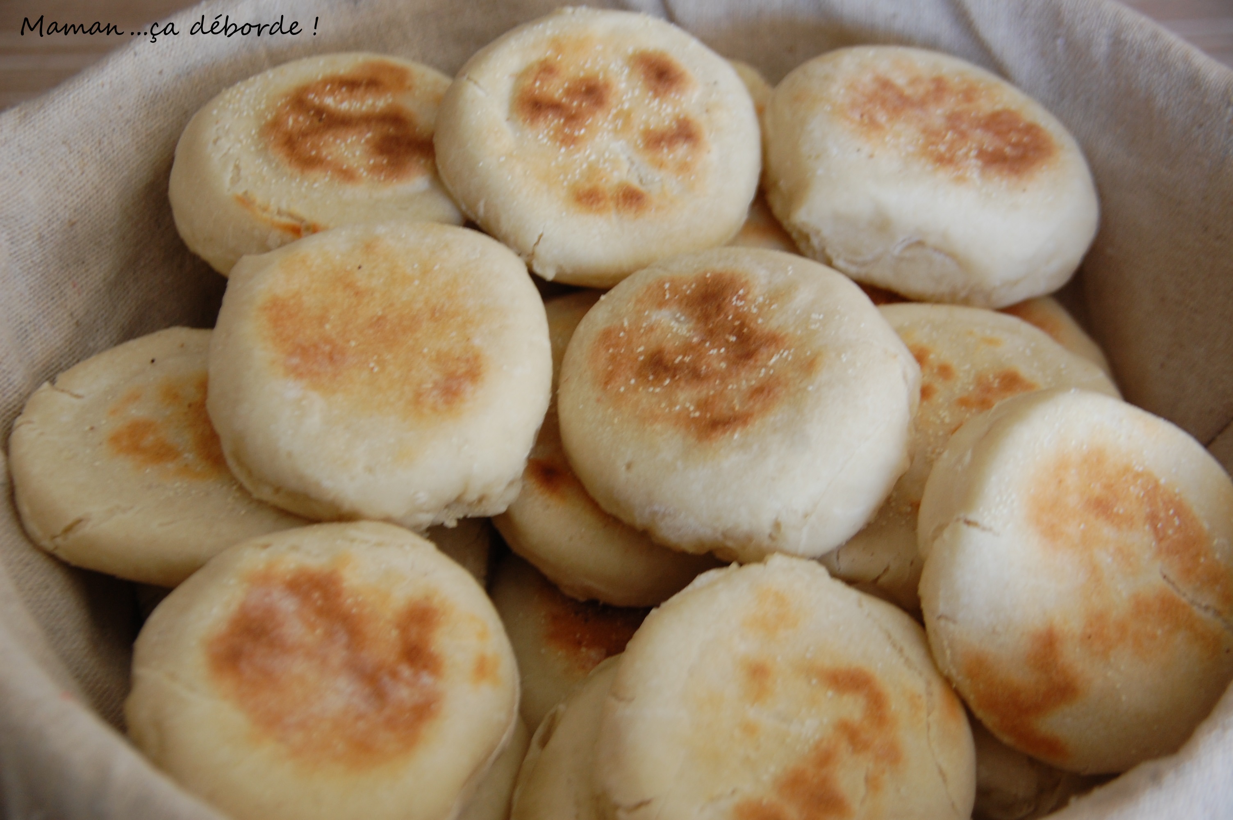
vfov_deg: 17.5
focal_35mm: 78
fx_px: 2669
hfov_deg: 26.0
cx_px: 616
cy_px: 410
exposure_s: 1/50
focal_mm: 52
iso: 400
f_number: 5
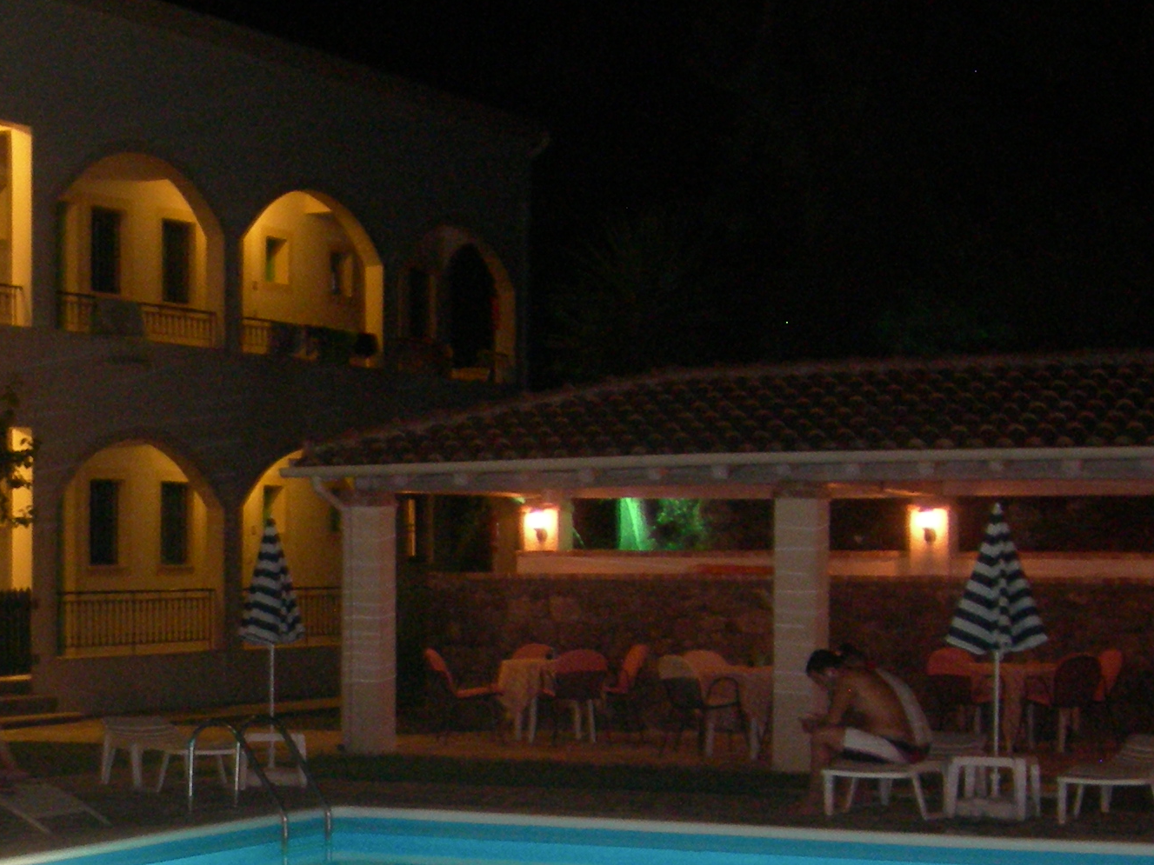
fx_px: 2933
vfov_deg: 16.6
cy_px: 741
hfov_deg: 21.5
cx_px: 17
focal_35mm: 88
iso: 200
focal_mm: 7.8
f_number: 2.8
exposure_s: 1/4.2
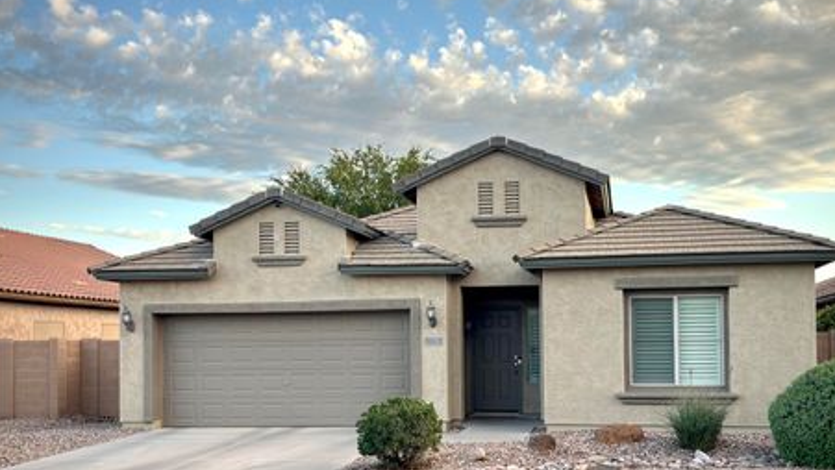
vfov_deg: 33.7
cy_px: 258
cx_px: 448
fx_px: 775
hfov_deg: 56.6
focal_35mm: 35
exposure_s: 1/331
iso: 50
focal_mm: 5.96
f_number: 1.6
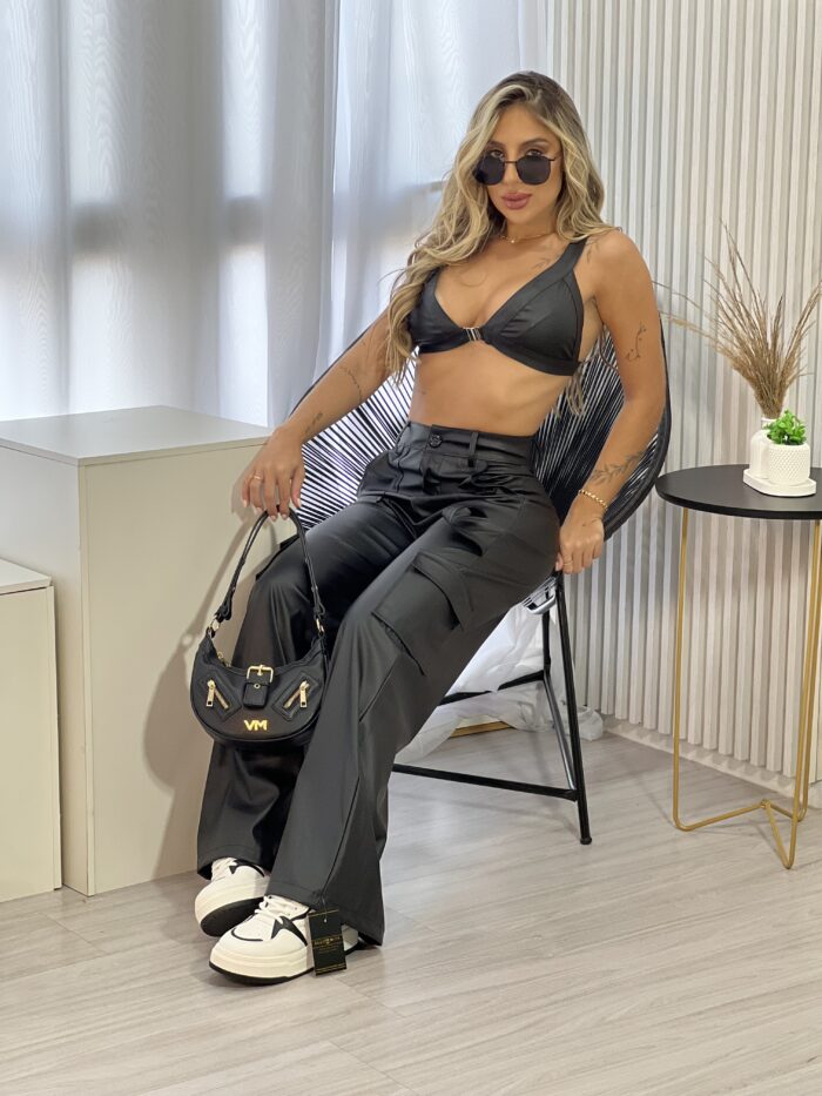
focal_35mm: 77
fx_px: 2437
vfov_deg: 25.3
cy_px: 548
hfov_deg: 19.1
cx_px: 411
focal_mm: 9
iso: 160
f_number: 2.8
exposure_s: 1/120
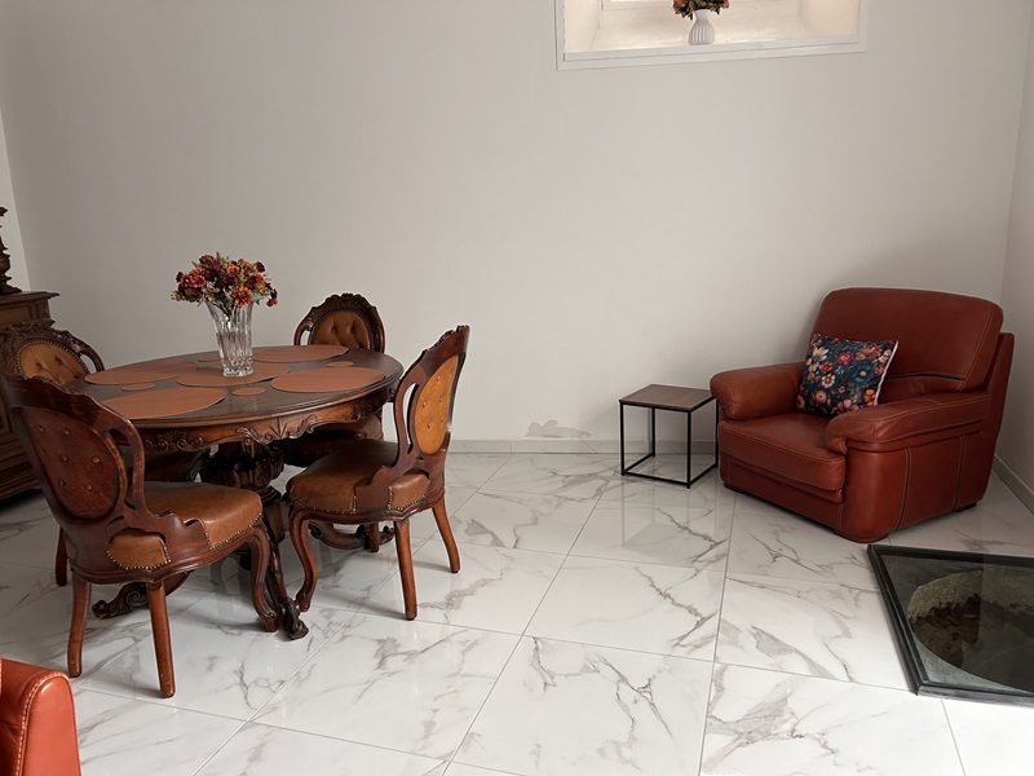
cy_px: 388
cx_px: 517
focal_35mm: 26
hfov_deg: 67.3
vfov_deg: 53.1
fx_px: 777
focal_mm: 5.7
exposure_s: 1/60
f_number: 1.5
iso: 160
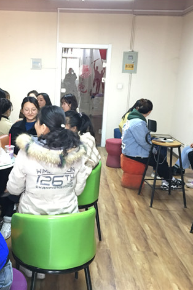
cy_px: 147
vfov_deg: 47.4
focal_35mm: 41
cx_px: 60
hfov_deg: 32.3
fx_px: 330
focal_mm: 4.15
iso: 100
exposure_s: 1/10
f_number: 2.2
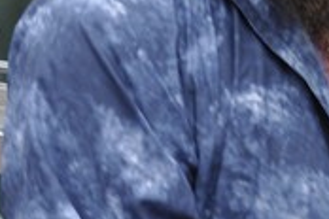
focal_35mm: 155
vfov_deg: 8.9
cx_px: 613
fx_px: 1416
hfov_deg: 12.1
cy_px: 96
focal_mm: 18
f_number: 10
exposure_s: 1/100
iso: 400
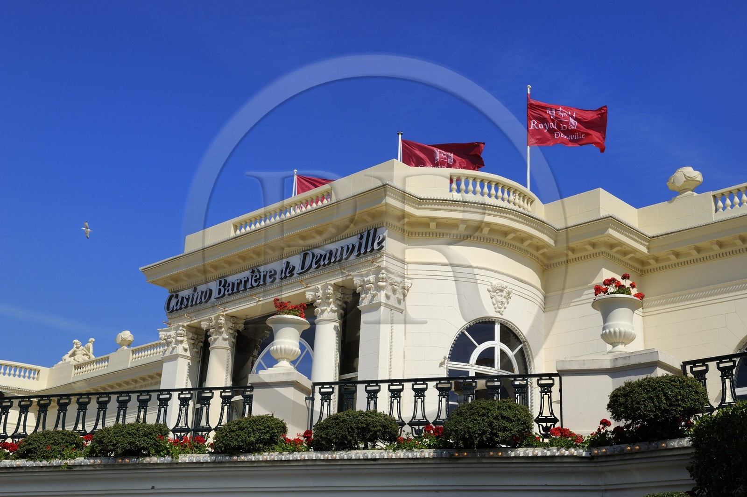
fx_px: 1037
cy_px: 248
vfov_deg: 26.9
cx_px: 374
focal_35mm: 50
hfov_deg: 39.6
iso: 200
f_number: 14
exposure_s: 1/250
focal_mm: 50
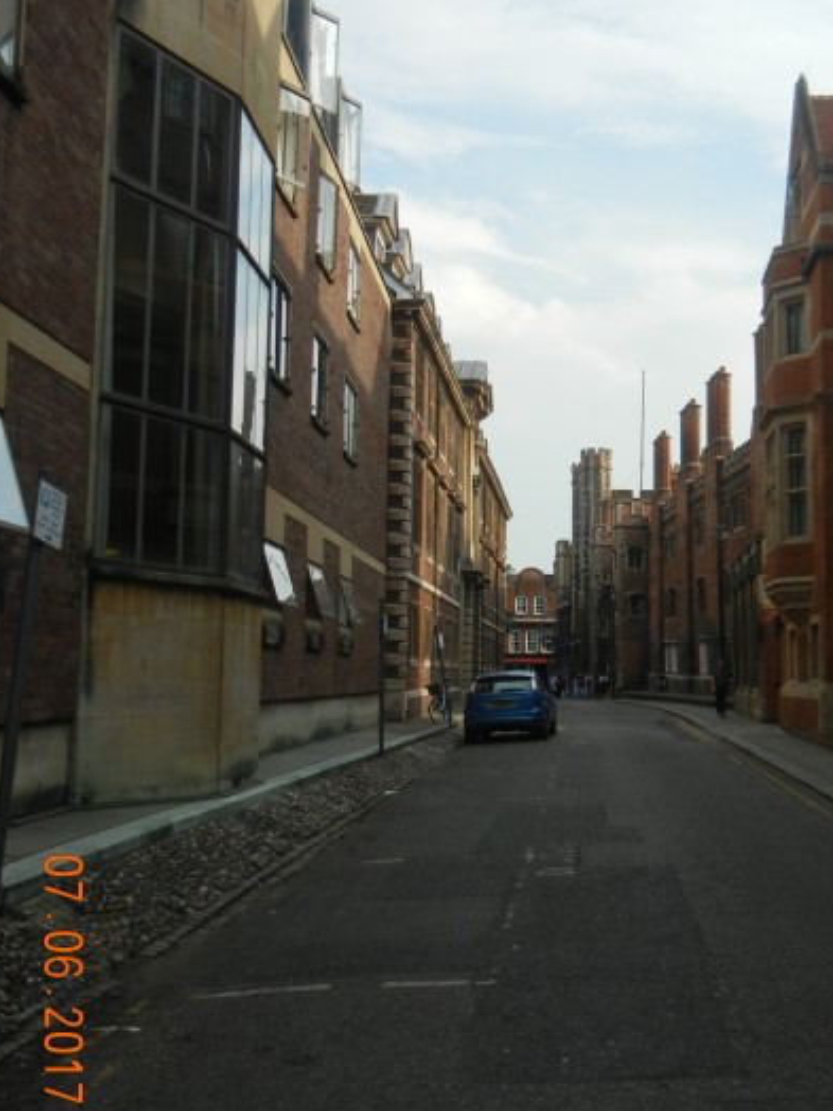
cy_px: 541
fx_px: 1412
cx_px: 547
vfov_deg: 42.9
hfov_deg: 32.6
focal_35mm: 44
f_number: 7
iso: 160
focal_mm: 5.4
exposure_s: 1/283
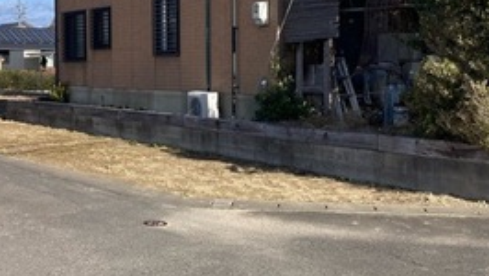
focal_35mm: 55
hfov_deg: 37.3
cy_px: 83
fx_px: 714
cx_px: 153
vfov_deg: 21.7
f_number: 1.8
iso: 20
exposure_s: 1/1656
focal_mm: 3.99
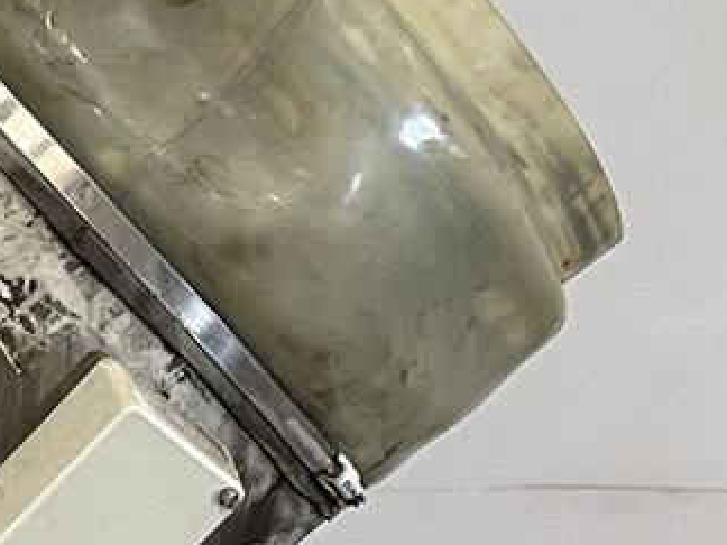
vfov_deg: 9.3
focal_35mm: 158
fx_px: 3318
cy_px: 621
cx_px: -893
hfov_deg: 11.0
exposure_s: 1/99
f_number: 1.6
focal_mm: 5.1
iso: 125
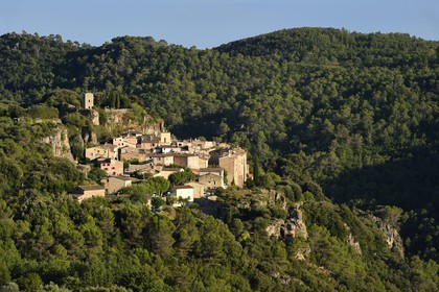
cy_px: 146
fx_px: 1524
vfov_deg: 11.0
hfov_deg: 16.4
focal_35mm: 125
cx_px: 220
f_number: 10
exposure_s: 1/250
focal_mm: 125
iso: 200
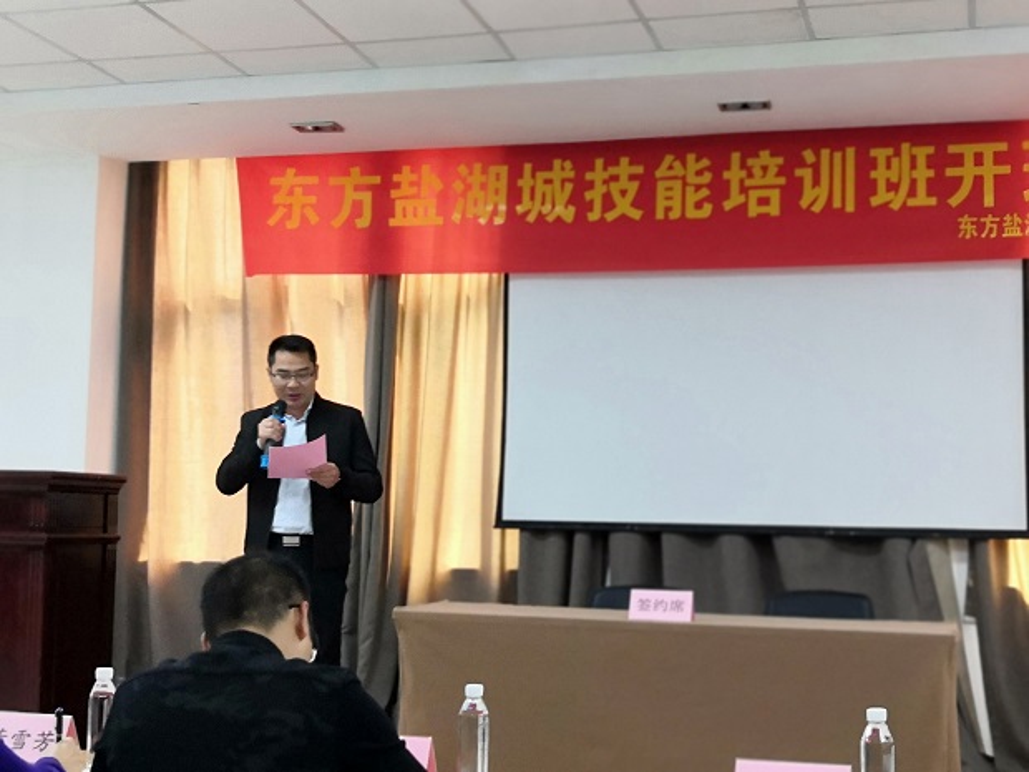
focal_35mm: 51
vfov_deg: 28.6
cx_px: 514
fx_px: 1516
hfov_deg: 37.5
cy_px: 386
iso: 500
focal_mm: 3.95
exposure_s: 1/25
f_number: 1.8
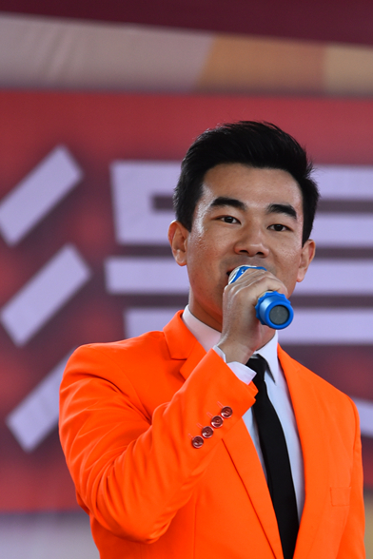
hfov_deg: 5.6
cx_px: 235
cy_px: 366
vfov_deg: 8.4
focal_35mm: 245
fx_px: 3807
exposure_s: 1/80
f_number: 4
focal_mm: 120
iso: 320
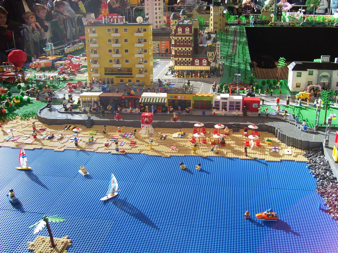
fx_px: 352
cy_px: 126
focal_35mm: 36
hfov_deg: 51.4
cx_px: 169
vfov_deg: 39.7
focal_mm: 6
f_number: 2.7
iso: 80
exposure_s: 1/90
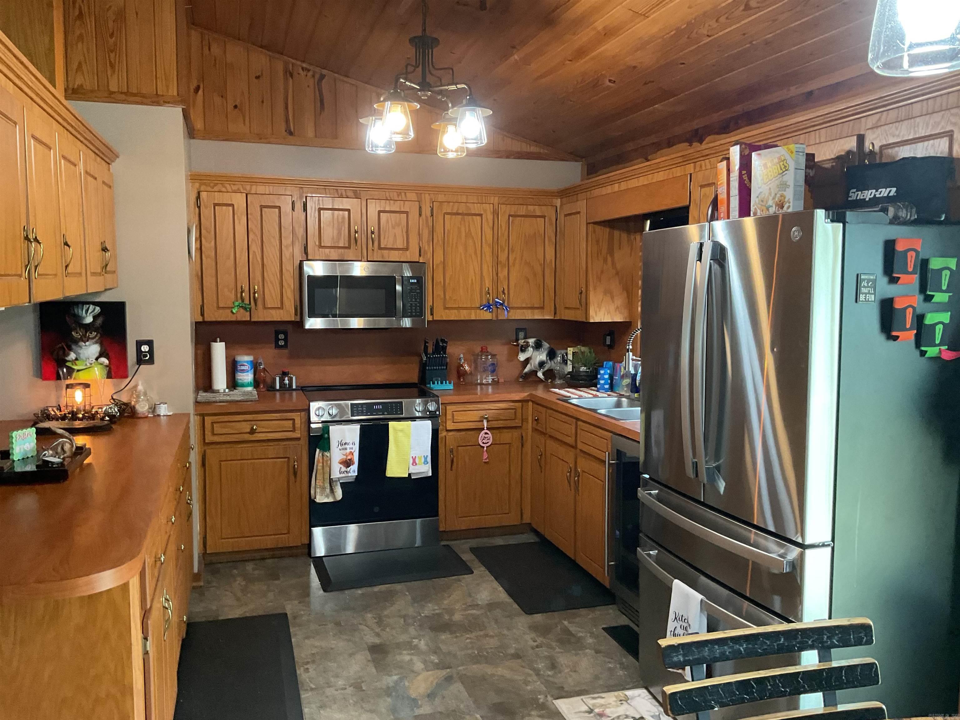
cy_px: 360
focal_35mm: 29
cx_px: 480
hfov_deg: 61.7
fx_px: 804
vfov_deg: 48.2
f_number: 1.8
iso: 250
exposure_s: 1/60
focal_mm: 3
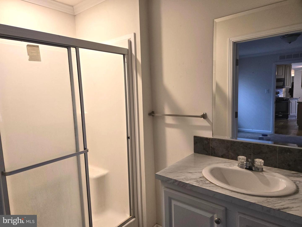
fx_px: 201
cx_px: 151
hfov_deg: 73.9
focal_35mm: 23
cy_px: 114
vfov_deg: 58.9
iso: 200
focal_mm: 5.4
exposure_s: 1/120
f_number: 1.8
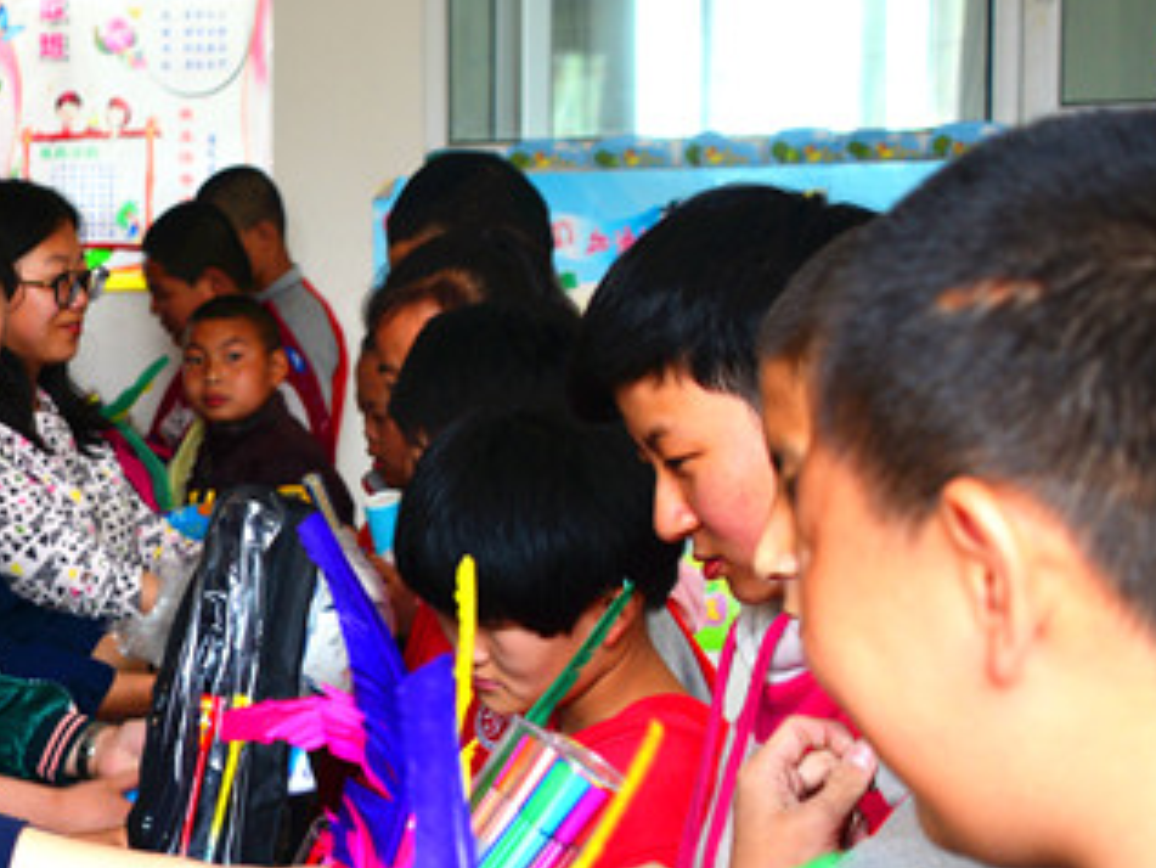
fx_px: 2840
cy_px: 658
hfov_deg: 22.1
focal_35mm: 85
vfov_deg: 17.3
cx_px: -33
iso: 250
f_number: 4.5
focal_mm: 28
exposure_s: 1/80
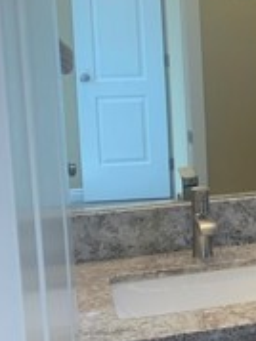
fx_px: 918
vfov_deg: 21.1
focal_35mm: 93
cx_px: 424
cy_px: 128
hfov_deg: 14.4
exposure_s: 1/120
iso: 80
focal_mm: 4.25
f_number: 1.8
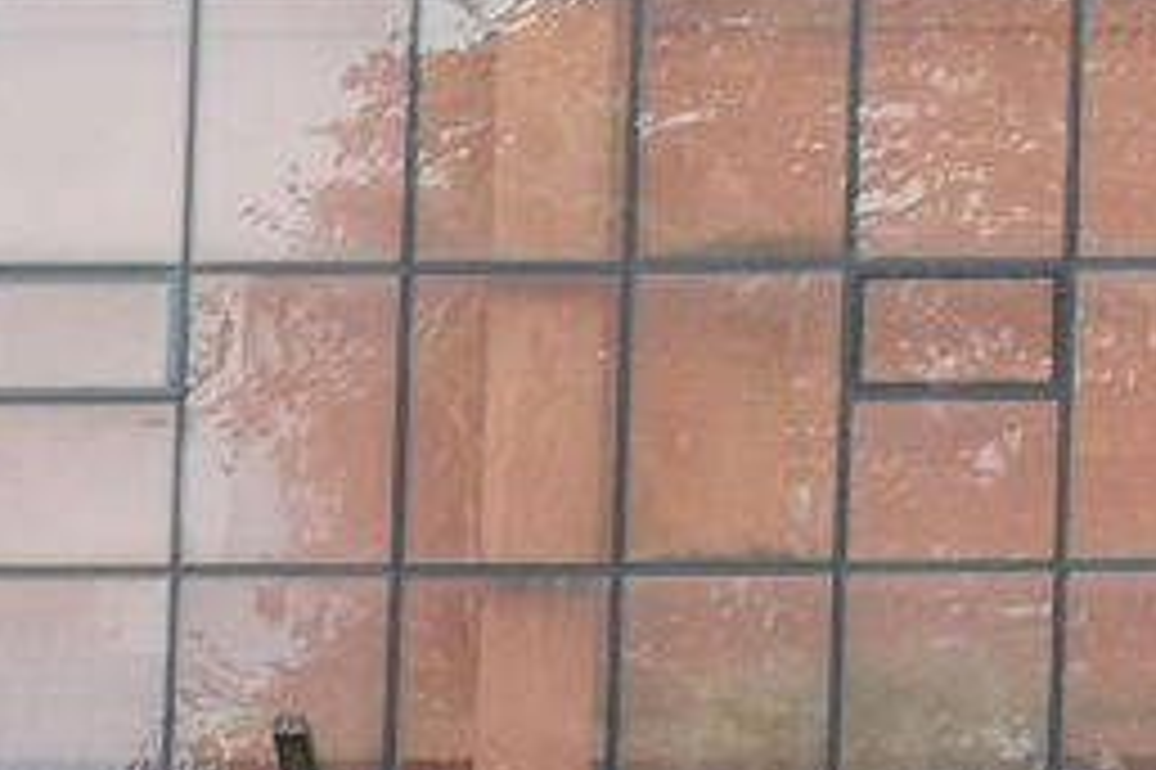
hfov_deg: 5.2
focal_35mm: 393
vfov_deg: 3.5
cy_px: -522
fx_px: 12611
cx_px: 2254
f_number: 2.4
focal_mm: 7.48
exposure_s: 1/50
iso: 64
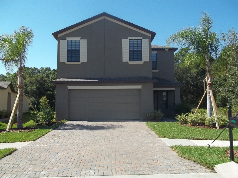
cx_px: 119
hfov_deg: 56.8
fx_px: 220
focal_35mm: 32
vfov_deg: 44.2
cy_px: 89
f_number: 8.8
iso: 64
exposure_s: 1/100
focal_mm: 5.7
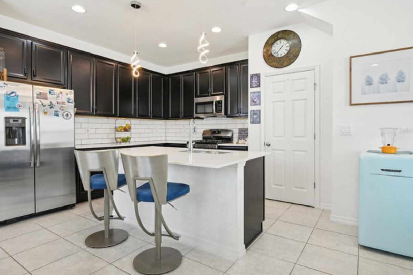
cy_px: 131
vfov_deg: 63.1
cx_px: 205
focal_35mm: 20
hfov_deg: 85.3
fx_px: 224
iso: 400
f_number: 8
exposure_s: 1/25
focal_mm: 18.5
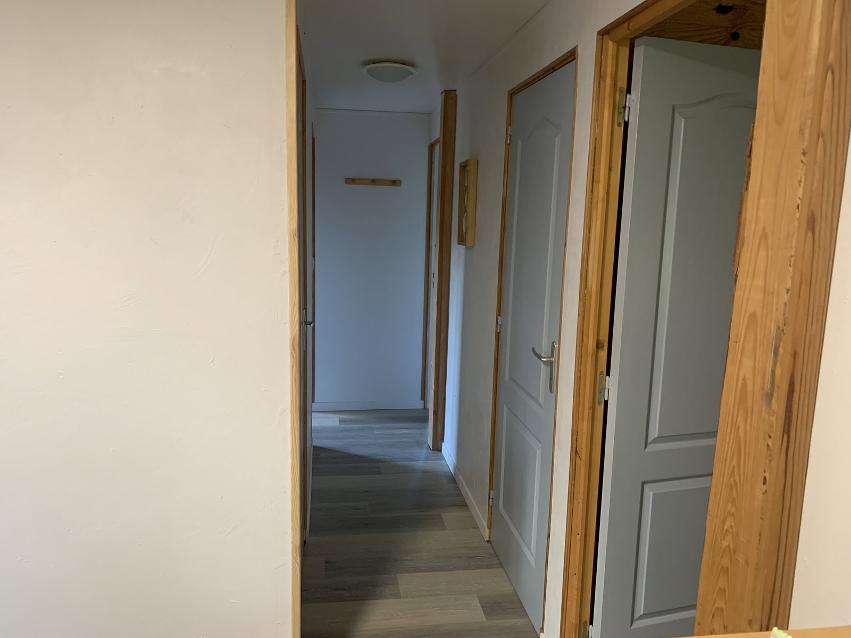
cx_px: 426
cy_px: 319
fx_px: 639
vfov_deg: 53.1
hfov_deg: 67.3
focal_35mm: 26
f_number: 1.8
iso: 250
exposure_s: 1/50
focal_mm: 4.25
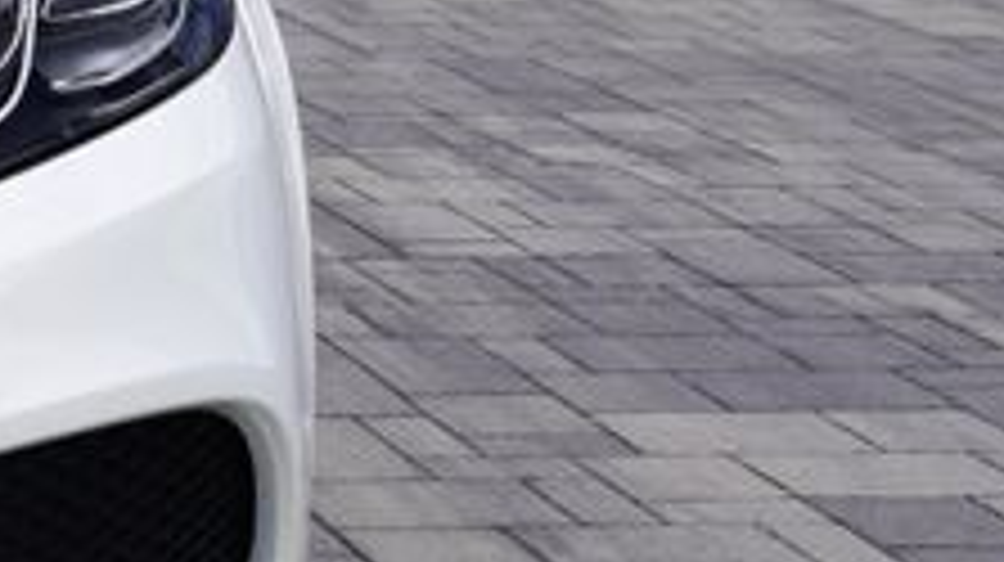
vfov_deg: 8.1
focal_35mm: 149
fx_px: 3963
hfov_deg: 12.5
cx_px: -1058
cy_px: 18
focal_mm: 31
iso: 100
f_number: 9
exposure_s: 1/125
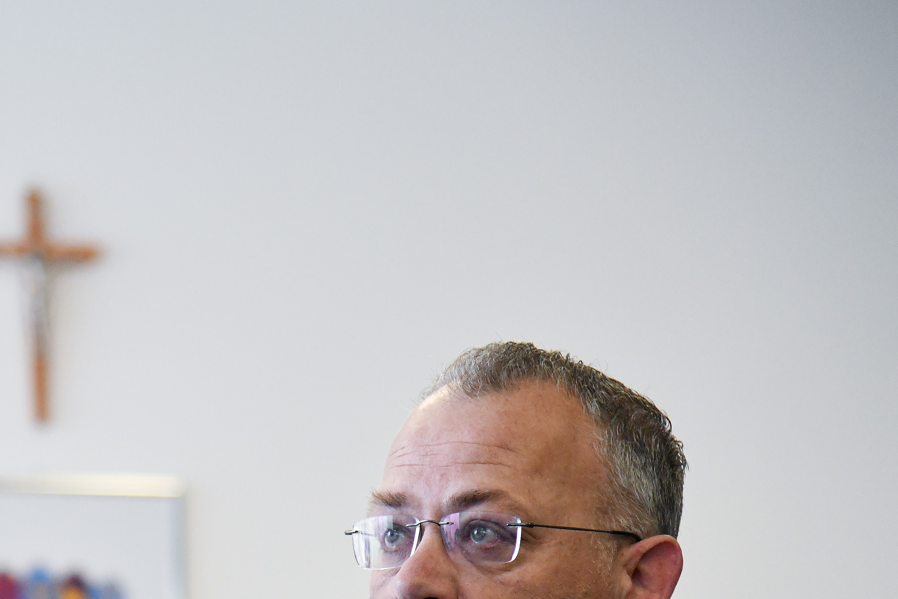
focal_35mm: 243
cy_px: 561
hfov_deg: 8.4
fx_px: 6061
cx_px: 65
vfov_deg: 5.6
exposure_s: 1/320
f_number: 4
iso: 2000
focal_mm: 120
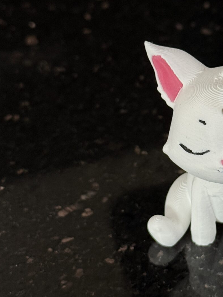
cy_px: 137
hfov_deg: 12.6
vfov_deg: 17.0
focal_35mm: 116
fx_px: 997
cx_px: 222
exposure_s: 1/60
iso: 160
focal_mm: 6.76
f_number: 1.78
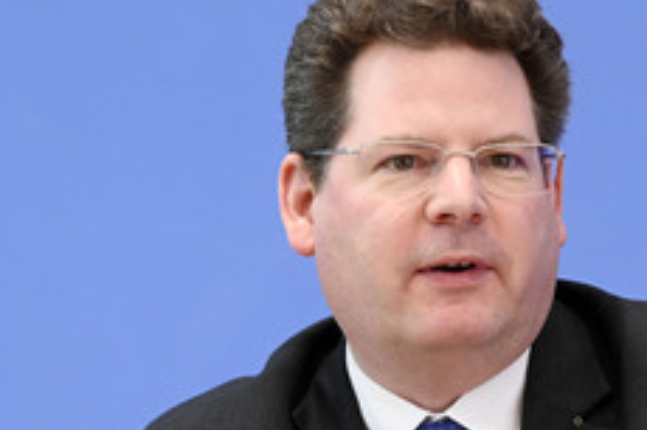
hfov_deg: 8.8
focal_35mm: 235
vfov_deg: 5.8
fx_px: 4220
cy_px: 287
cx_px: 412
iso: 3200
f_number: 6.3
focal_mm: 120
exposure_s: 1/400
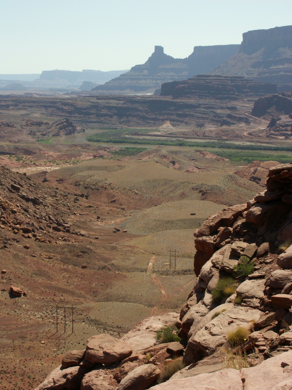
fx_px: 799
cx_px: 146
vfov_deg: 27.4
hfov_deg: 20.7
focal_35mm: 71
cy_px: 195
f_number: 7.1
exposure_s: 1/320
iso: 64
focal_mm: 18.11
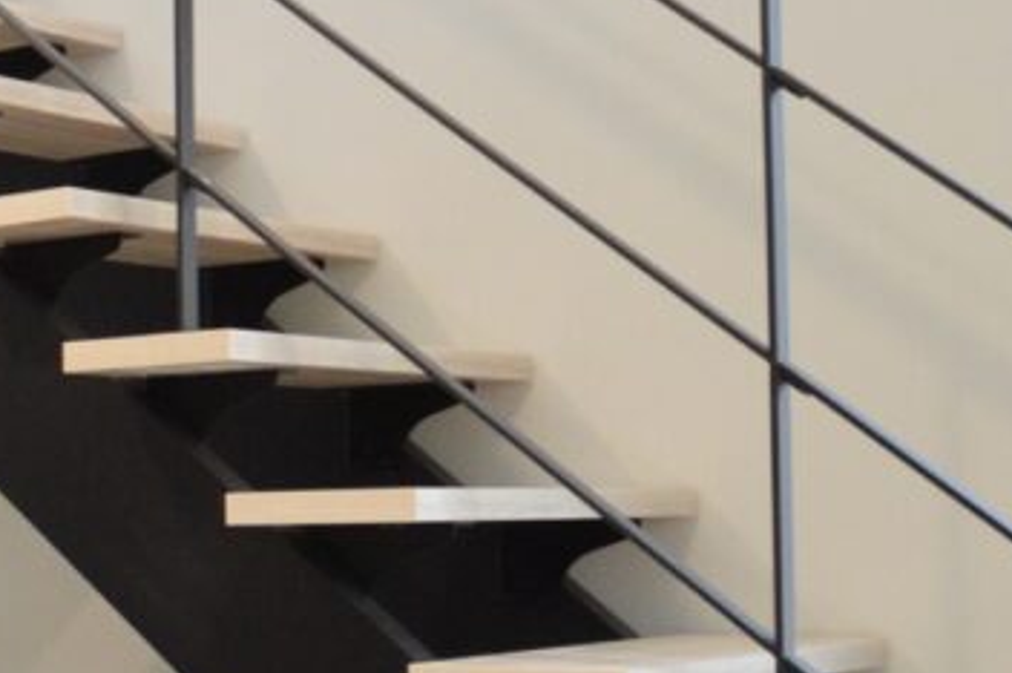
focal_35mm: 73
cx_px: -750
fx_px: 2050
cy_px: 549
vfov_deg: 18.4
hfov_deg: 20.6
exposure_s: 1/100
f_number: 4
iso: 800
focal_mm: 10
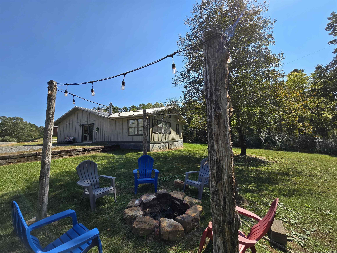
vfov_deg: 89.9
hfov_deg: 106.2
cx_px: 168
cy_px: 126
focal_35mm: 13
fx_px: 127
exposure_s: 1/2157
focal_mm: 2.2
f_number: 2.2
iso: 50
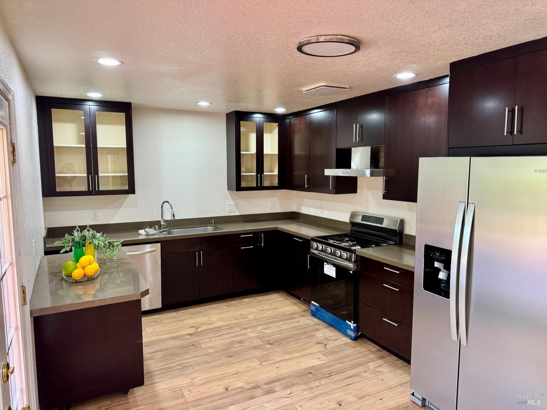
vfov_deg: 56.8
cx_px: 274
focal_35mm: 24
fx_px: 379
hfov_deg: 71.6
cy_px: 205
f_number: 1.78
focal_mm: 6.76
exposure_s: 1/60
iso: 200
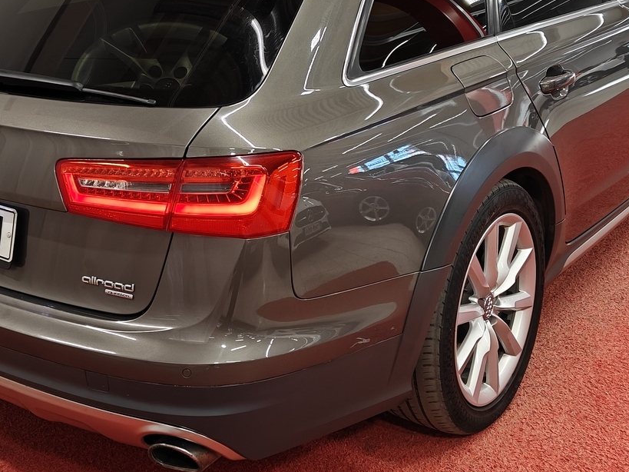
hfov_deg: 37.4
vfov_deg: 28.4
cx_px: 270
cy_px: 160
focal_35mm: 51
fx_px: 927
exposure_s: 1/85
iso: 64
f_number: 1.8
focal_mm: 5.59
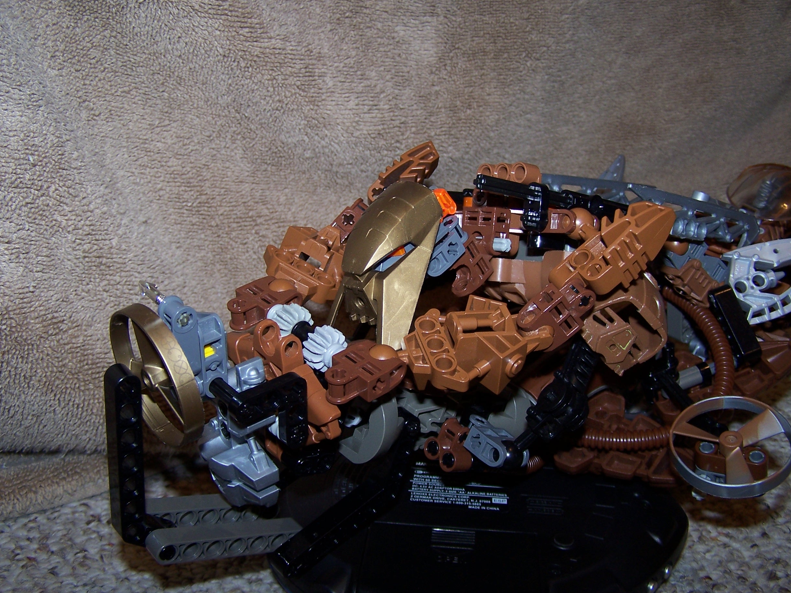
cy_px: 291
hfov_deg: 46.8
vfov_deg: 36.0
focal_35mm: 40
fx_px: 914
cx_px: 406
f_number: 2.8
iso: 80
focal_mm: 6.3
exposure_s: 1/60
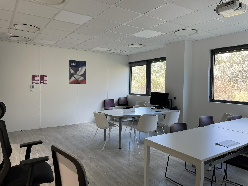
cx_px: 124
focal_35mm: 26
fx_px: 186
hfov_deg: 67.3
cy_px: 93
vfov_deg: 53.1
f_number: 1.6
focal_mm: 4.2
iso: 64
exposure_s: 1/100
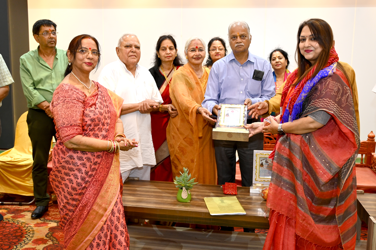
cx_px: 188
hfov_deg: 49.6
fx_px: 407
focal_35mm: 39
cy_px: 125
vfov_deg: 34.2
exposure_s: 1/160
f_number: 4
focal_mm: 39
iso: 1250
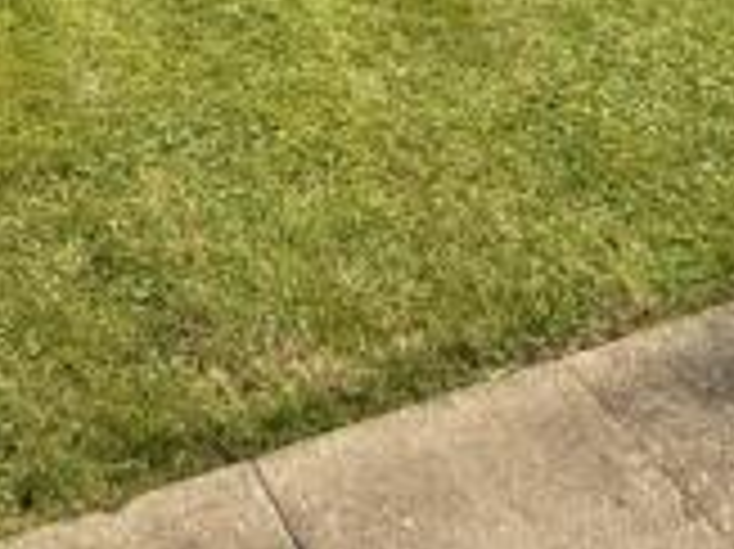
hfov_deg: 35.9
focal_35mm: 50
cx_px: 74
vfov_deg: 20.7
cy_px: -430
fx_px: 1059
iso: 64
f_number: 2.2
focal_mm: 2.22
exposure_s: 1/99
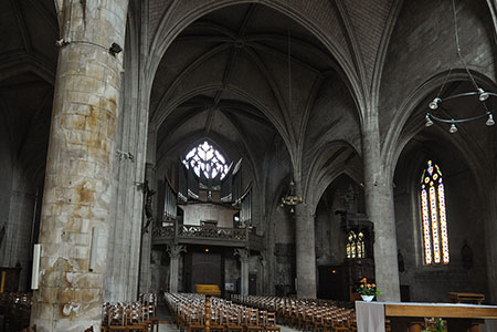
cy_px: 166
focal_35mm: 27
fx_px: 373
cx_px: 248
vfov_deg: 47.9
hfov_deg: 67.4
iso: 1600
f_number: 3.5
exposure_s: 1/15
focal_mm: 18
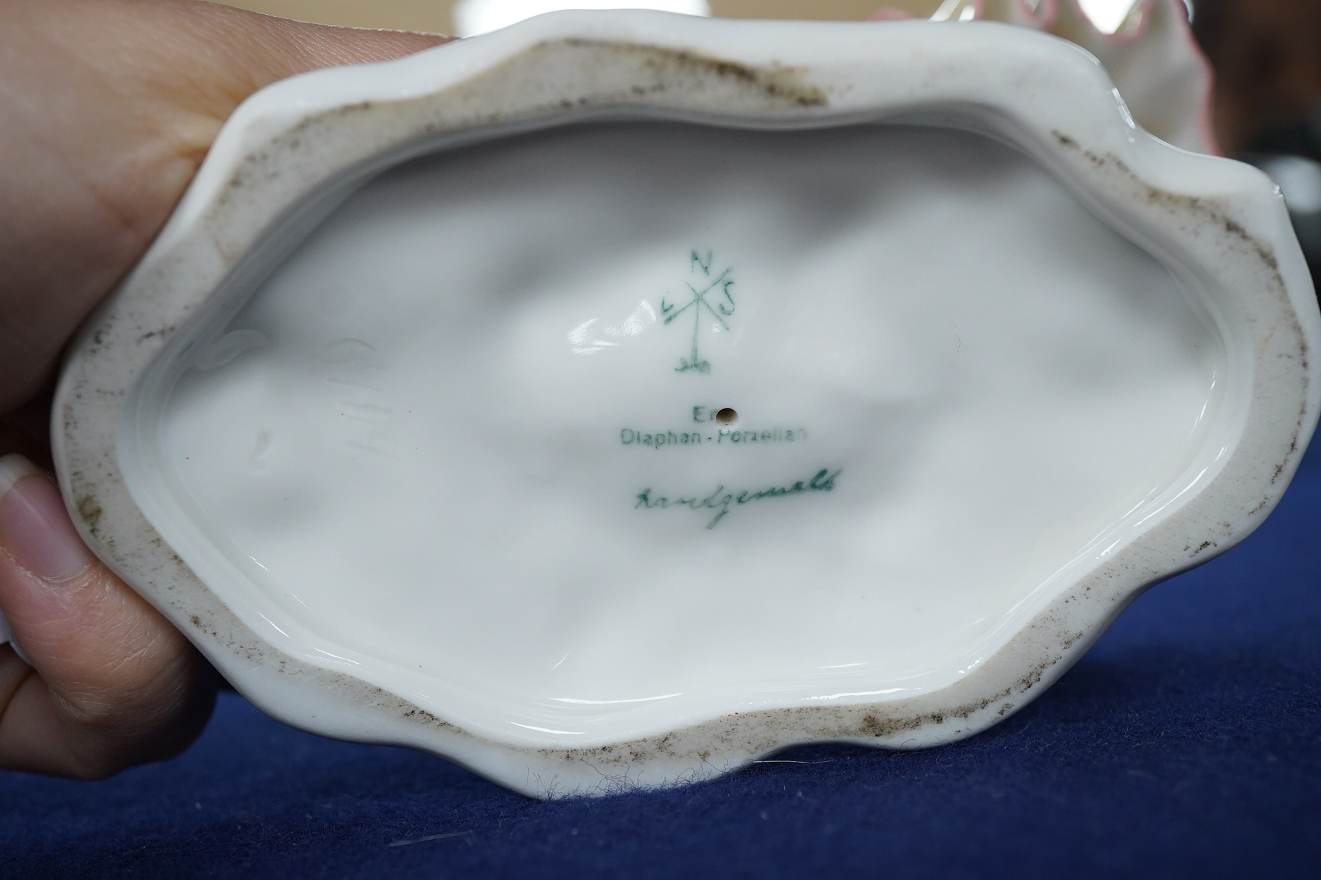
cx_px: 660
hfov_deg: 43.6
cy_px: 440
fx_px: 1651
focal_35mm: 45
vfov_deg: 29.9
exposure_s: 1/125
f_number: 8
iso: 1250
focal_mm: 30
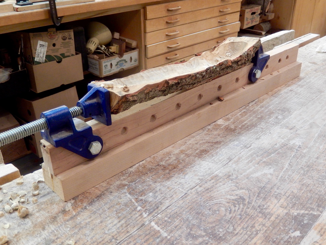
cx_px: 163
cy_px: 122
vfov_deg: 39.7
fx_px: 339
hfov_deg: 51.4
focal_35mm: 36
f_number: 4
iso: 280
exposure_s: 1/30
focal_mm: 6.5
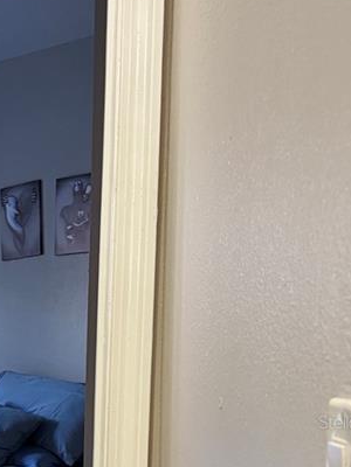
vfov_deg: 24.3
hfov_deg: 17.5
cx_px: -125
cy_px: 421
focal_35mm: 78
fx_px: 1055
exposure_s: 1/60
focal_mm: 5.96
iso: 200
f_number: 1.6
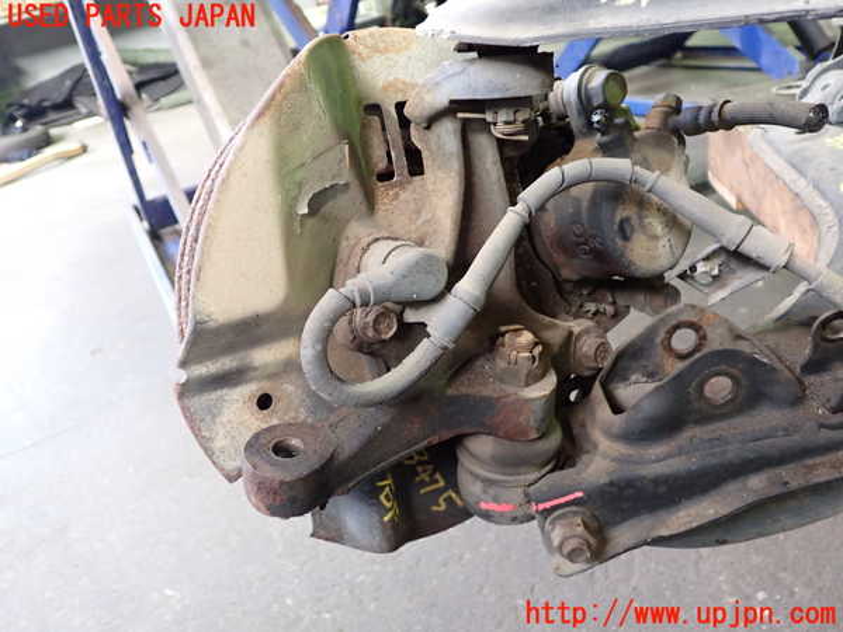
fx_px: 731
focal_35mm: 30
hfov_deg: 60.0
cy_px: 316
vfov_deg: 46.8
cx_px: 422
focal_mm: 5.4
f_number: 2.3
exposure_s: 1/30
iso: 500
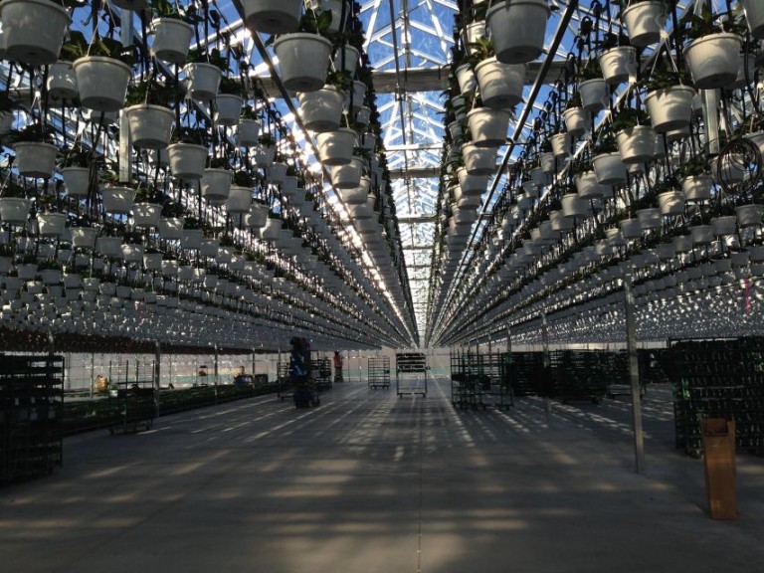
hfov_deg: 55.4
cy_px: 286
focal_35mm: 33
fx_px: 728
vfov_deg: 42.9
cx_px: 382
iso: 50
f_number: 2.4
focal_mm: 4.12
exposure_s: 1/847
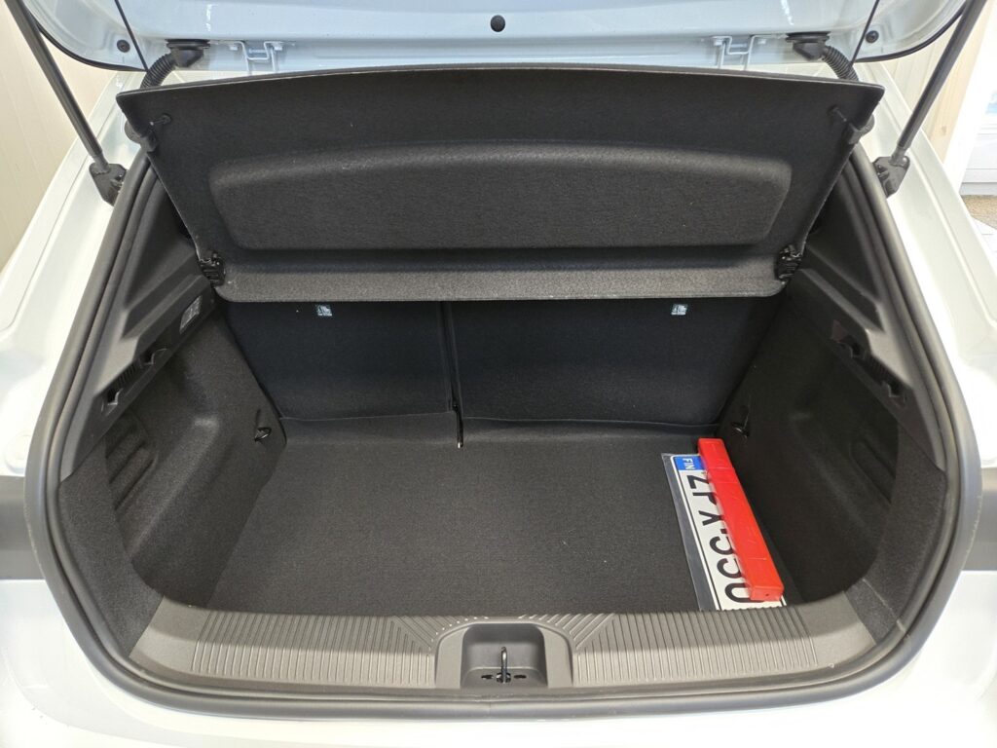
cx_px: 498
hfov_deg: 73.9
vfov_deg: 58.9
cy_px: 374
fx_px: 662
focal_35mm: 23
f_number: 1.8
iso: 1000
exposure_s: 1/100
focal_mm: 5.4
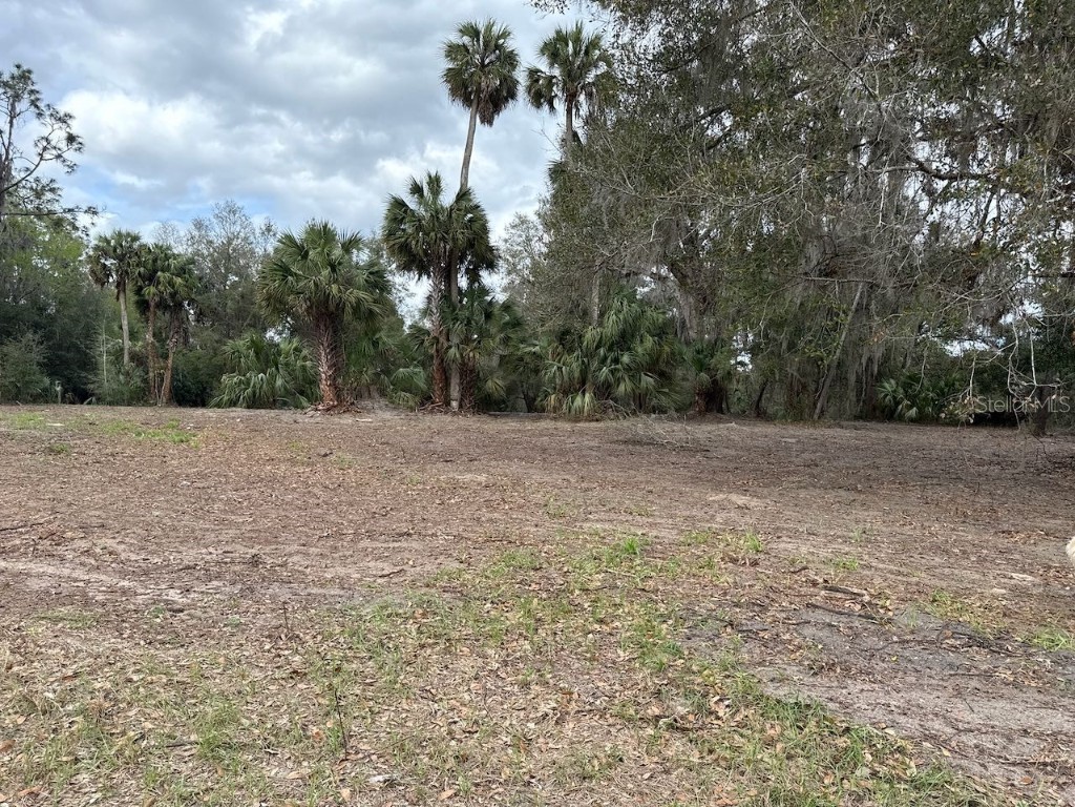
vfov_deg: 56.8
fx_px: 745
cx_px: 538
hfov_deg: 71.6
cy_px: 404
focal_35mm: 24
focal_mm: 6.76
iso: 100
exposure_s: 1/2370
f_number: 1.78
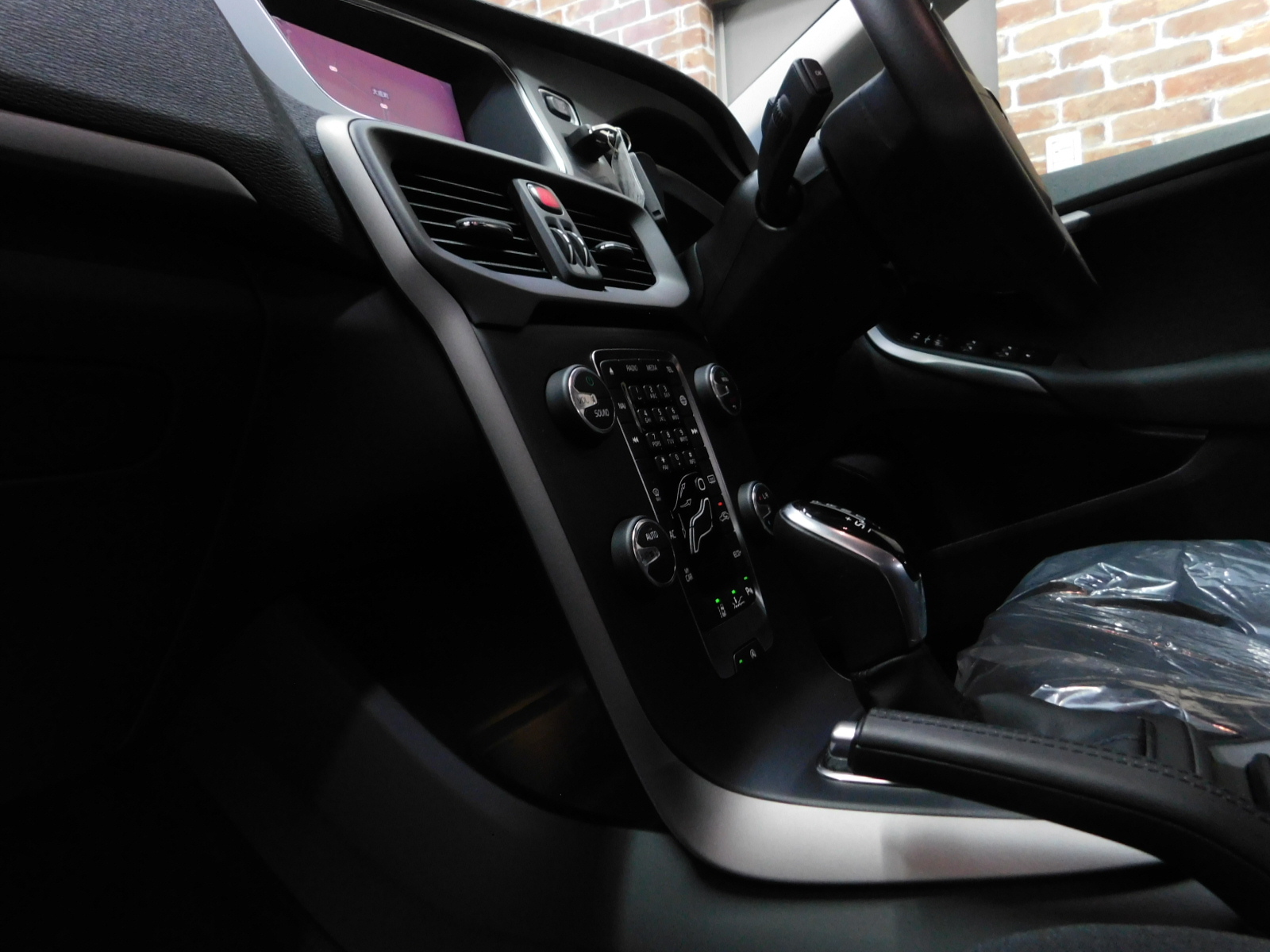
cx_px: 635
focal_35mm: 23
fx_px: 844
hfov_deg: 73.9
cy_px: 476
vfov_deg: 58.9
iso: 400
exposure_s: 1/20
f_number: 3
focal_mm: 4
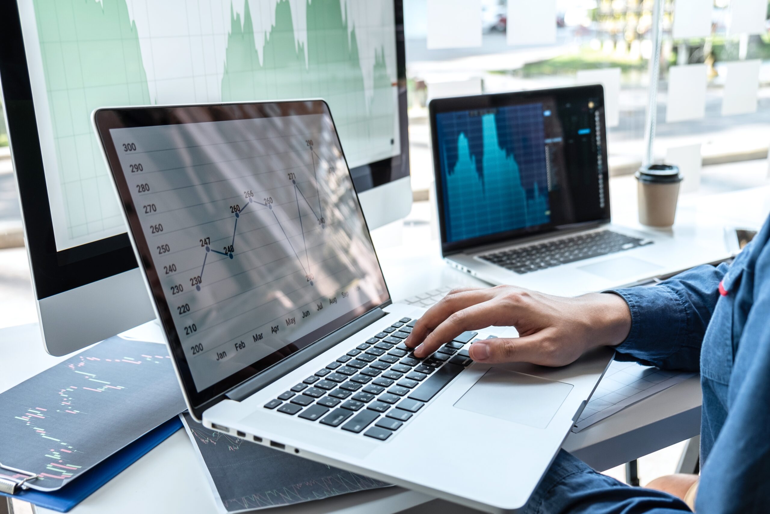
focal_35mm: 36
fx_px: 770
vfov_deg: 36.9
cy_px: 257
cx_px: 385
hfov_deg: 53.1
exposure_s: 1/100
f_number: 3.2
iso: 200
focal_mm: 24.3
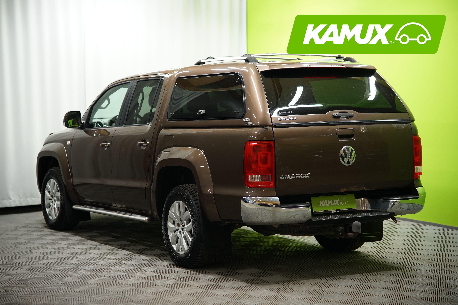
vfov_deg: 18.4
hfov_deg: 27.3
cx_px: 229
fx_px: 941
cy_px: 152
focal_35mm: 74
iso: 640
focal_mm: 74
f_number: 2.8
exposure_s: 1/40
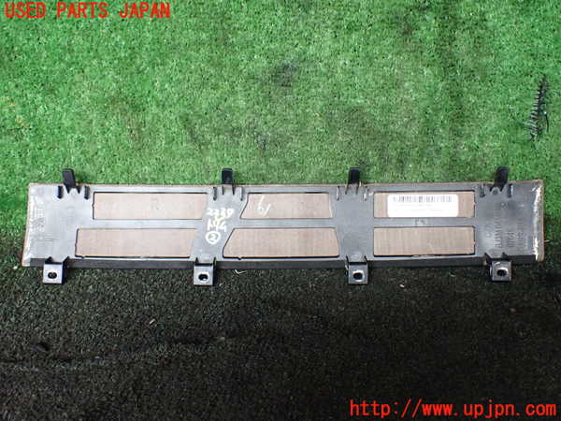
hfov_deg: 60.0
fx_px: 486
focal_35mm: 30
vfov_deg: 46.8
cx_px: 280
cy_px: 210
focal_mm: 5.4
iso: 800
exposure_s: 1/125
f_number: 2.3
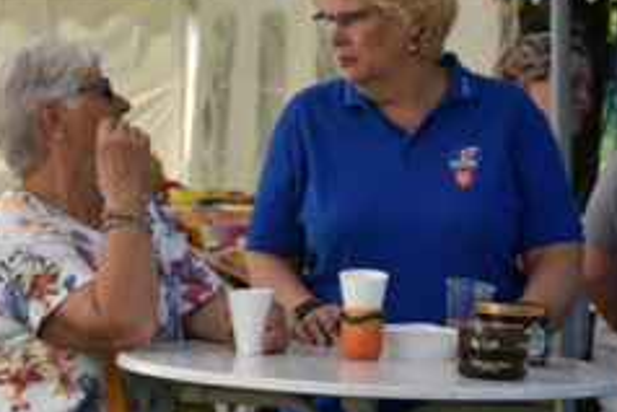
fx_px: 3238
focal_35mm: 189
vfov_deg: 7.3
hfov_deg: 10.9
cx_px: 254
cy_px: 123
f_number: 5
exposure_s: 1/1000
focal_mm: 75
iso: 500
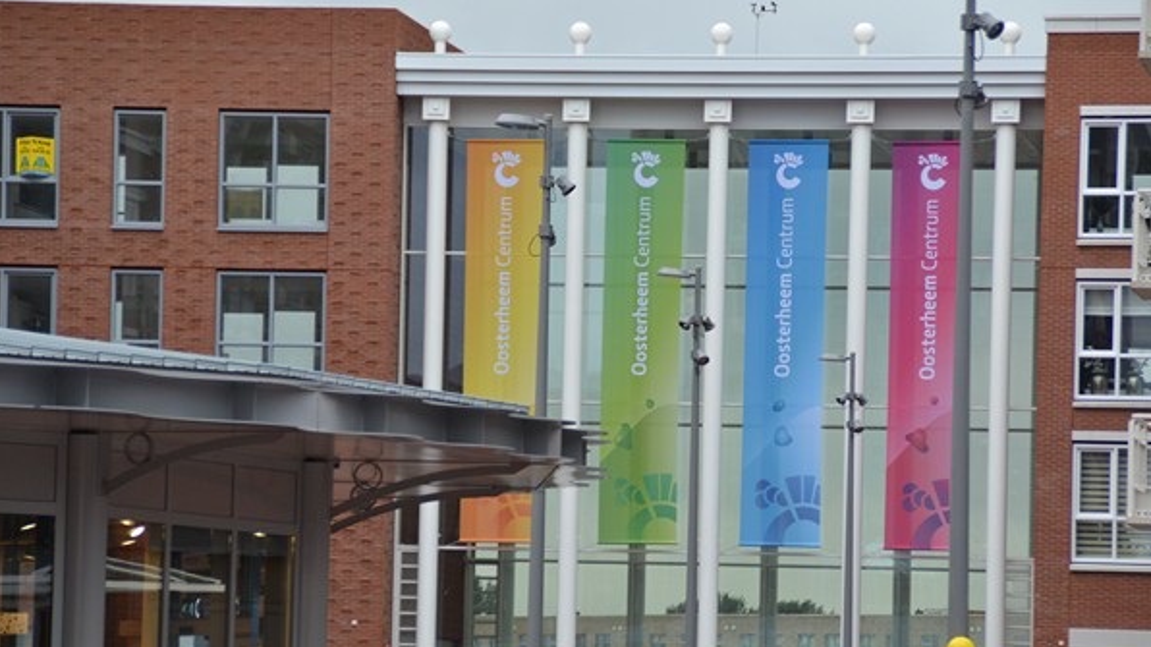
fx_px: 6516
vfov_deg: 5.7
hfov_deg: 10.1
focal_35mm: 214
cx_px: 574
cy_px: 371
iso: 450
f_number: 6
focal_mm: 135
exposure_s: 1/125
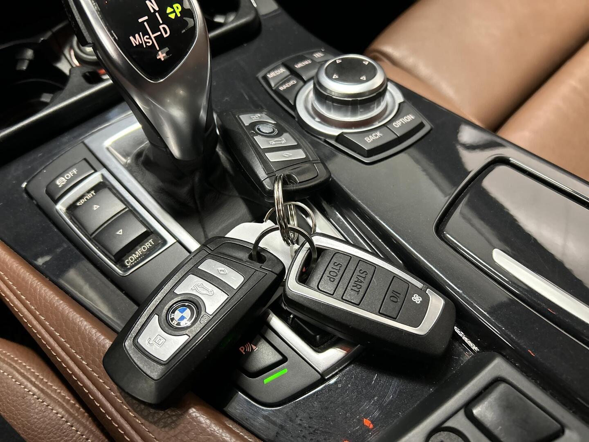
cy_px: 221
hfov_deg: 67.3
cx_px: 294
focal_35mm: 26
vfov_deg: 53.1
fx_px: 442
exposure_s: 1/50
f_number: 1.5
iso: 500
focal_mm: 5.7
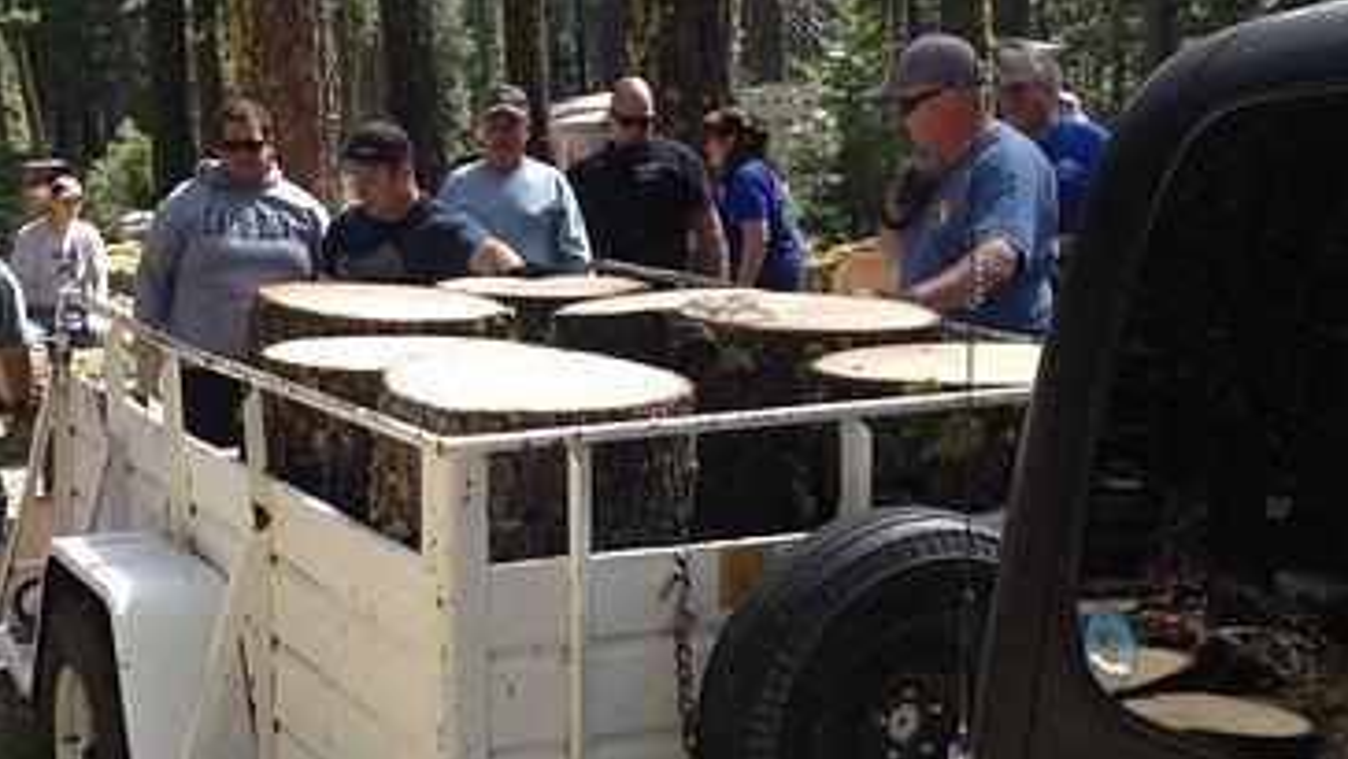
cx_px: 348
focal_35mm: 67
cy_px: 437
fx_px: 2396
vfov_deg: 18.0
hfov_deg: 30.9
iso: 50
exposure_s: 1/298
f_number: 2.4
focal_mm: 4.28
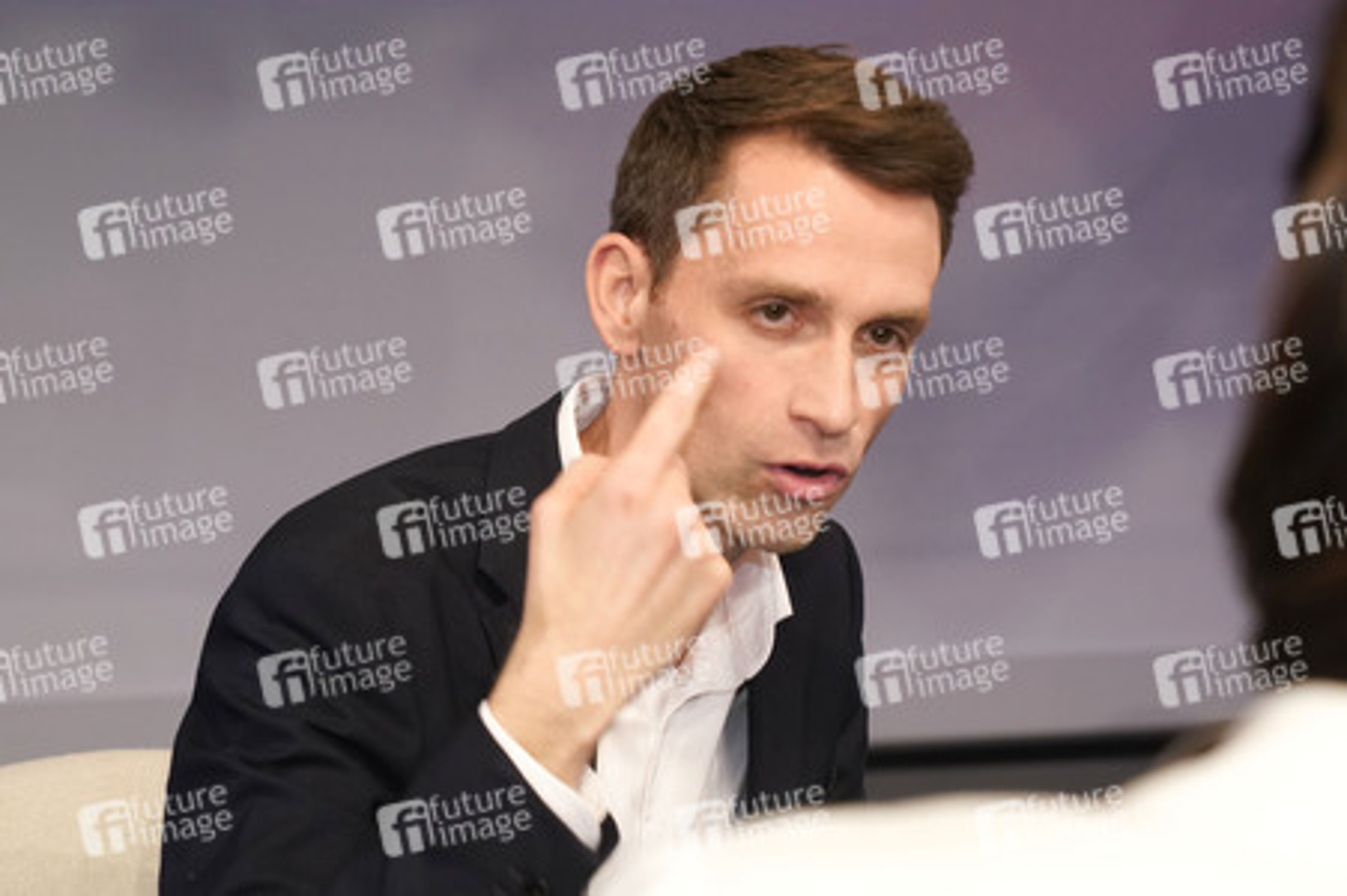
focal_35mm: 64
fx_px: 2393
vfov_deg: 21.2
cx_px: 674
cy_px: 448
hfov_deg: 31.4
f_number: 5
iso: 2000
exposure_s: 1/160
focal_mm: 64
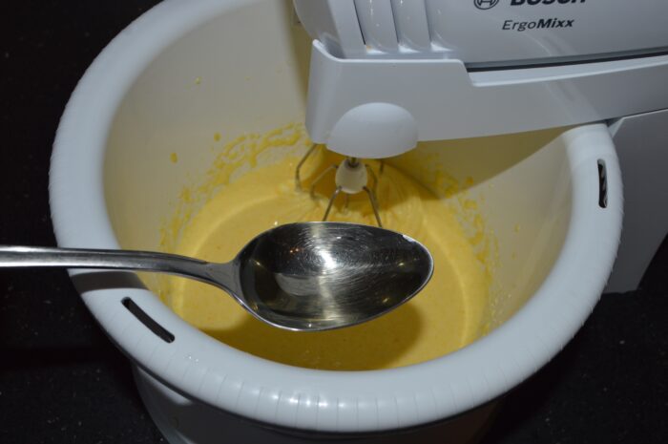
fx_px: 667
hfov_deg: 53.2
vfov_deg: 36.8
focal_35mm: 36
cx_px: 334
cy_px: 222
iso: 100
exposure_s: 1/60
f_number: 8
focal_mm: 24
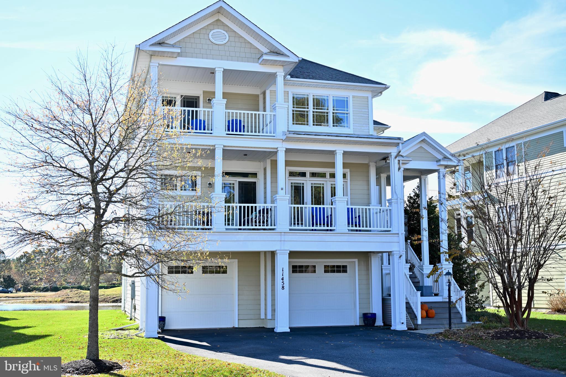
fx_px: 645
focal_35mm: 41
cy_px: 188
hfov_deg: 47.4
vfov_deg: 32.6
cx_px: 283
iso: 200
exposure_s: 1/500
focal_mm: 41
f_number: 4
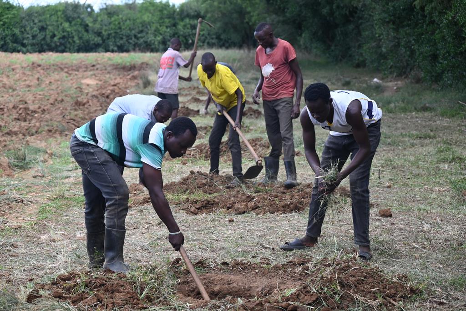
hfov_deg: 20.2
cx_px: 233
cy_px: 156
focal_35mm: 101
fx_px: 1308
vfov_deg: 13.6
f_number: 6.3
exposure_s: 1/250
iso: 360
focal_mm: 101
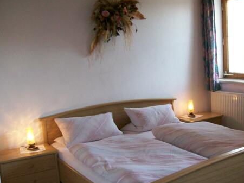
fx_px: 331
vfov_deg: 30.8
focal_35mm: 47
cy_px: 105
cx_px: 150
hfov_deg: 40.2
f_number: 2.7
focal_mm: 6
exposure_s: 1/78.7
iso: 200
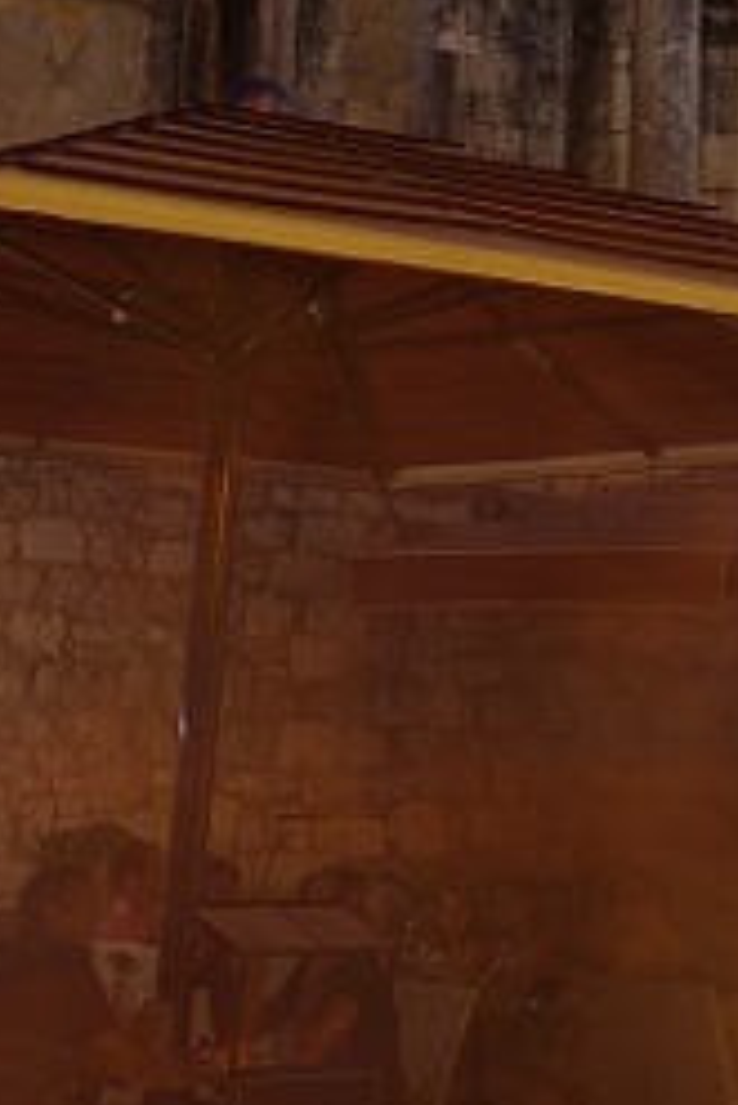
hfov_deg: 11.4
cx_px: 1284
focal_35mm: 113
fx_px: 3463
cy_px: -391
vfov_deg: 16.9
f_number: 7.1
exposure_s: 5
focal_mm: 21
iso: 100
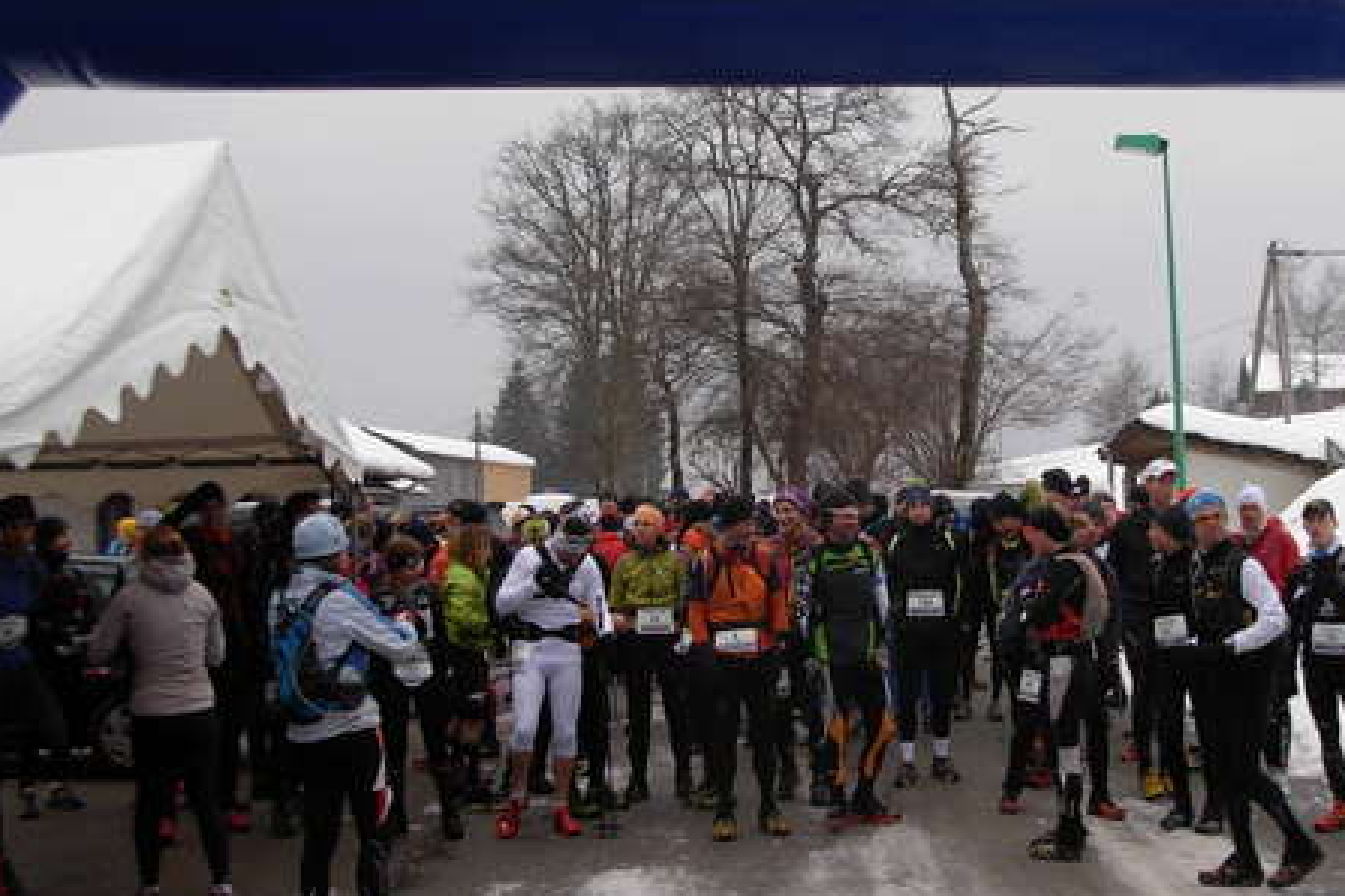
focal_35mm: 53
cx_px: 846
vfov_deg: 25.5
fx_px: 1980
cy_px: 433
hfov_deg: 37.3
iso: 79
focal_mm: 6.3
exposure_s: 1/55.3
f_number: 2.9
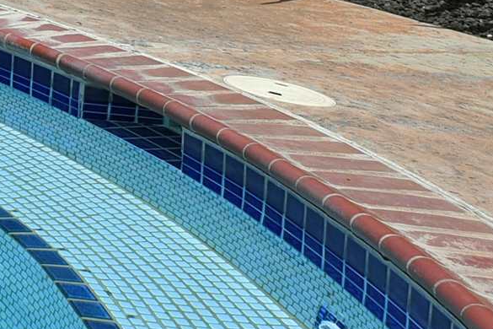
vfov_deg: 14.0
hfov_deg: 14.4
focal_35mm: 84
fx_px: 1150
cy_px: -301
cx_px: -728
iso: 100
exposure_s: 1/125
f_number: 14
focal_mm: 16
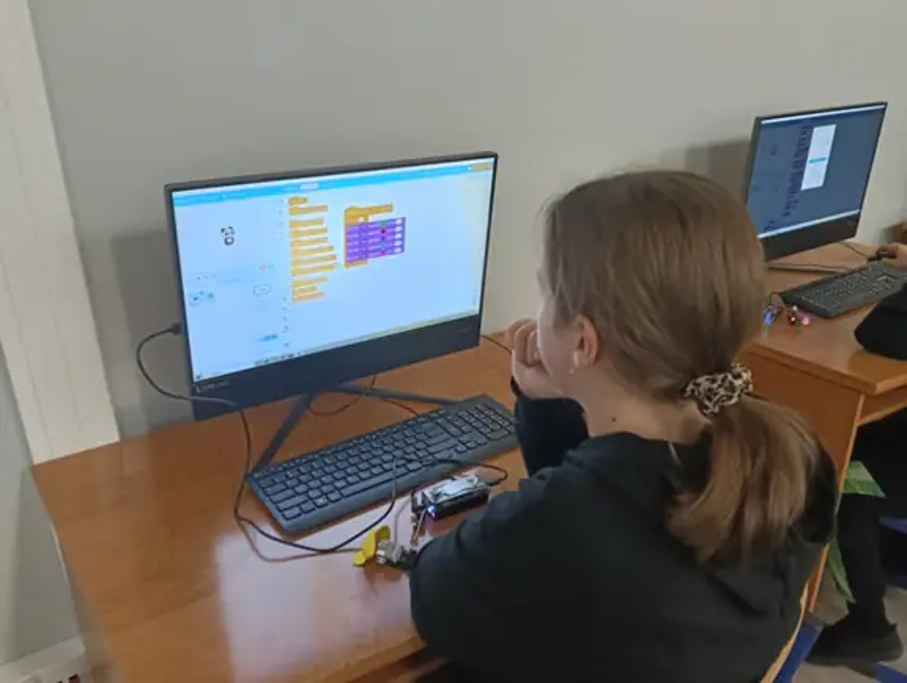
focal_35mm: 27
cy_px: 342
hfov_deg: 65.2
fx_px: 709
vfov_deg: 51.5
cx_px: 454
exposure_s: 1/33.3
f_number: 1.8
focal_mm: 3.98
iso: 250
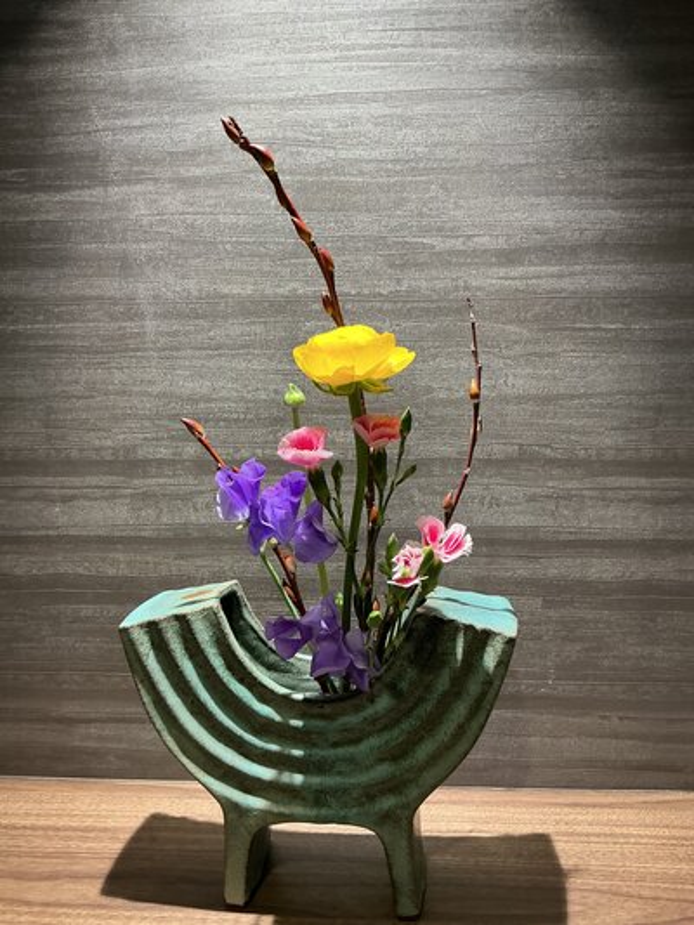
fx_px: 775
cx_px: 347
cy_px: 462
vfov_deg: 61.6
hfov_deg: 48.2
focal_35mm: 29
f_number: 1.8
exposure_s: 1/60
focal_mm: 3
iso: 100
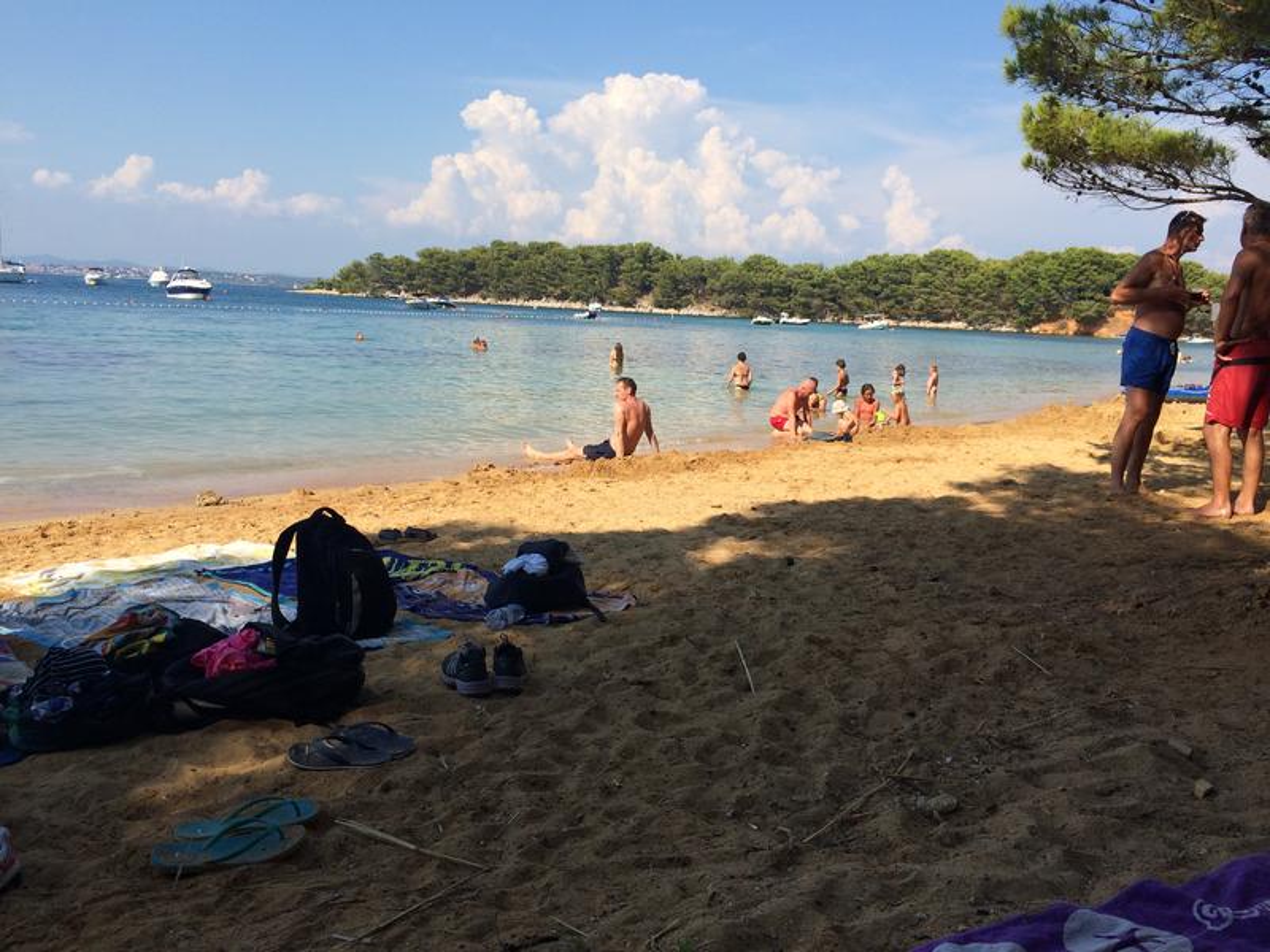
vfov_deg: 48.2
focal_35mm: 29
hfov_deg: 61.7
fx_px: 1064
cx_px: 635
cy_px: 476
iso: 32
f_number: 2.2
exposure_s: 1/1786
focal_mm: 4.15
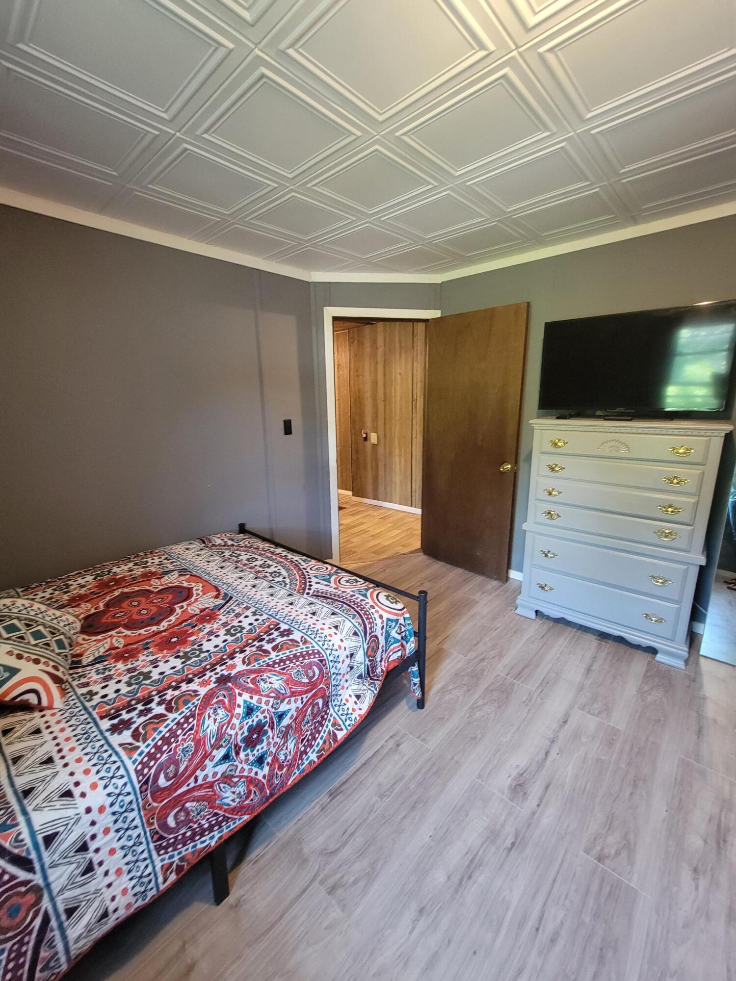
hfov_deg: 89.9
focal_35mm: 13
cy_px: 490
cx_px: 368
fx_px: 369
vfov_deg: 106.2
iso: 640
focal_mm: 2.2
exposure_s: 1/24
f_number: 2.2
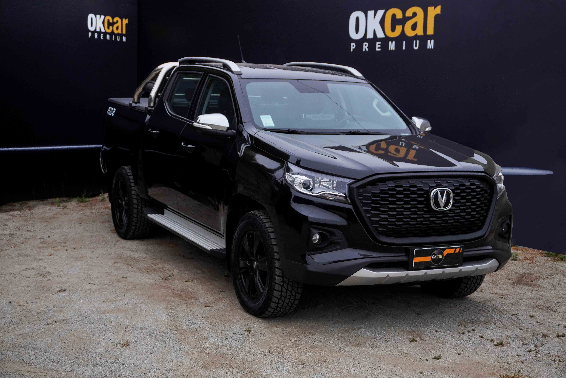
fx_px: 825
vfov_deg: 25.8
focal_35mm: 52
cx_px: 283
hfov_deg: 37.9
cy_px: 189
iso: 500
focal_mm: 35
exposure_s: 1/2000
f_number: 5.6
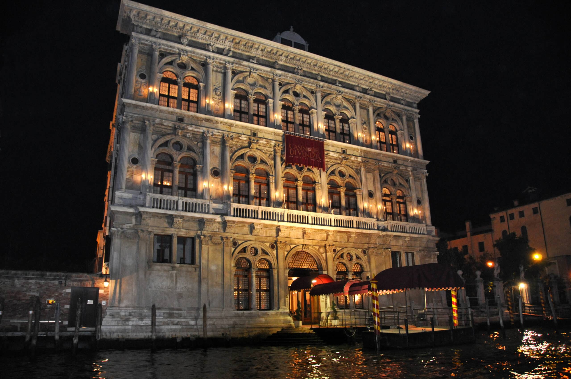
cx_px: 286
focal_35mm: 27
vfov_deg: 47.8
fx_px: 428
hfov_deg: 67.4
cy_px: 190
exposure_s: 1/60
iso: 1600
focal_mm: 18
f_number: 3.5
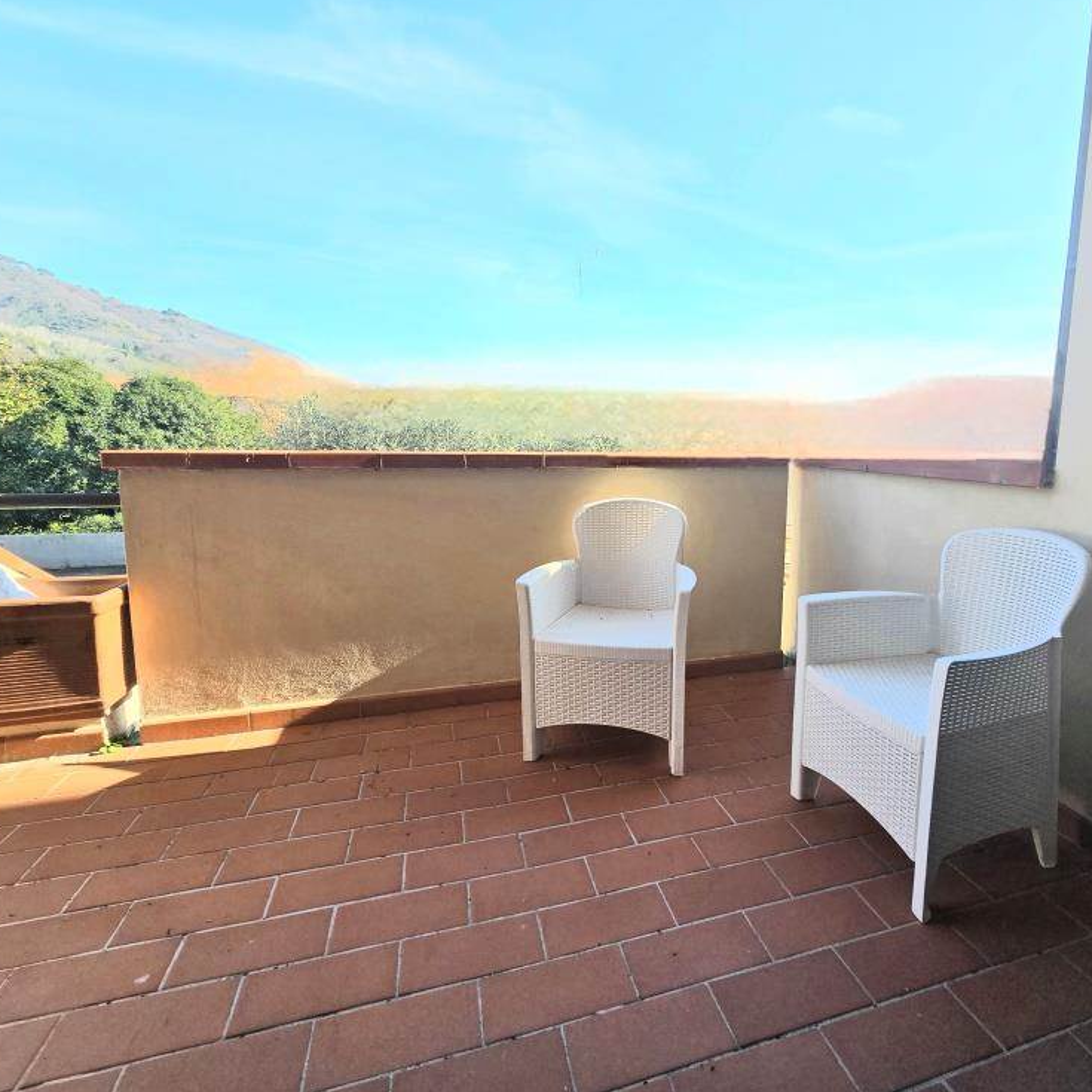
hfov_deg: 86.6
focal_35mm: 16
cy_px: 524
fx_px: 571
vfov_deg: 87.4
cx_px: 643
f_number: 2.2
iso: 50
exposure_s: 1/1000
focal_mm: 2.2
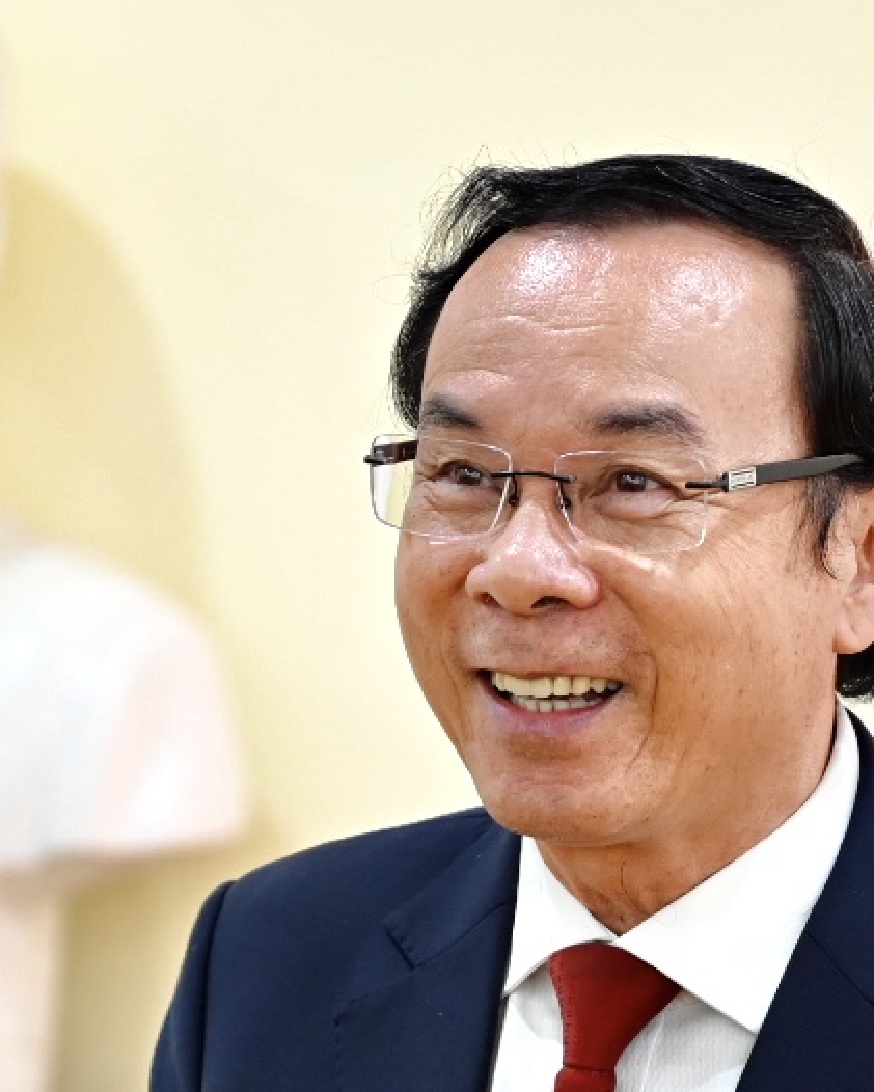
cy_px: 961
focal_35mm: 318
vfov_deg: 6.1
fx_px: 10279
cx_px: 538
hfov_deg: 4.9
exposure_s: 1/50
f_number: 4
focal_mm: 110
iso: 1000
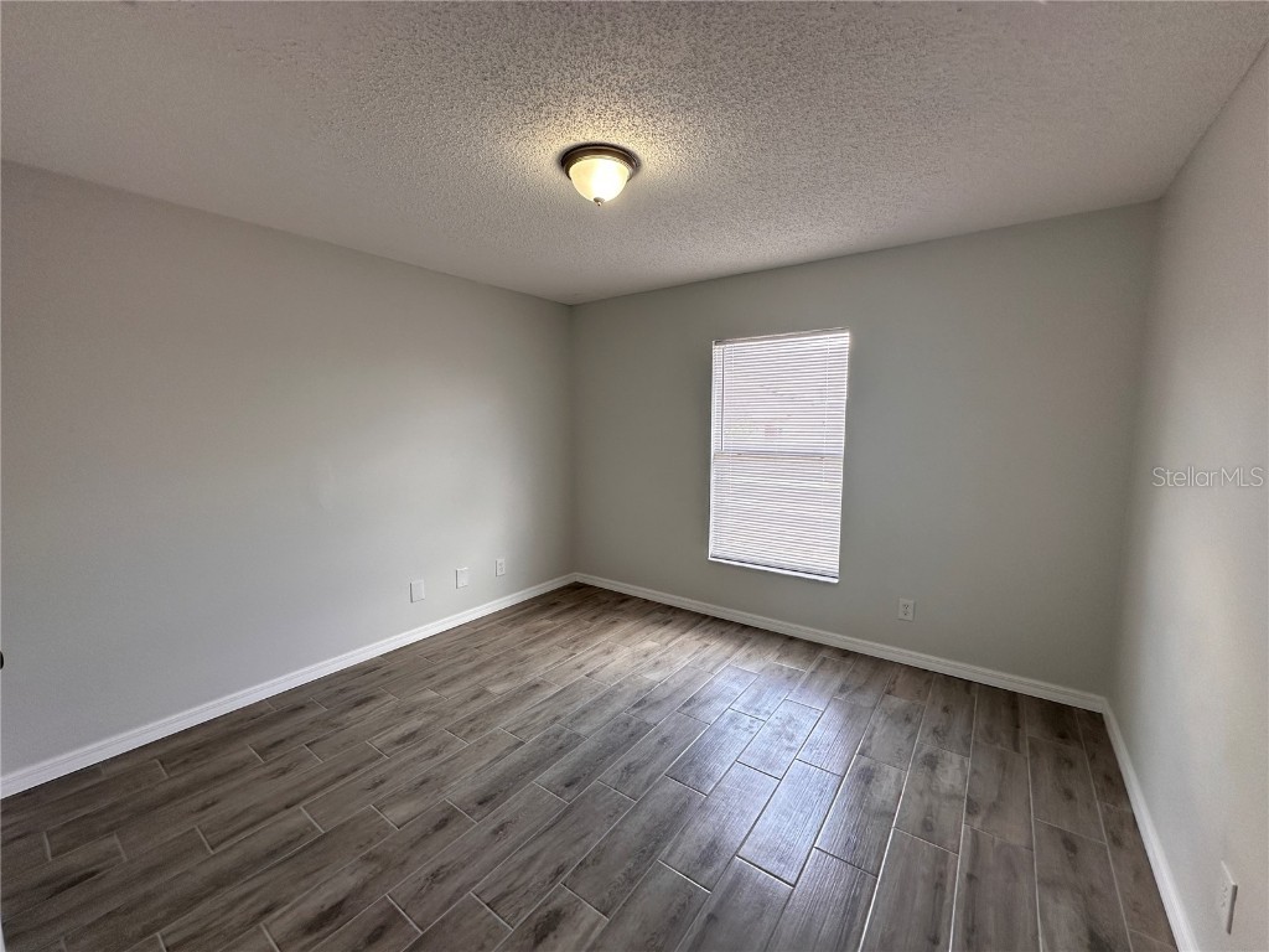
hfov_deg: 102.1
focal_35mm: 14
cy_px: 476
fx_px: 513
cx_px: 634
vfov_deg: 85.7
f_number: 2.2
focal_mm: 2.22
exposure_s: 1/99
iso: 100
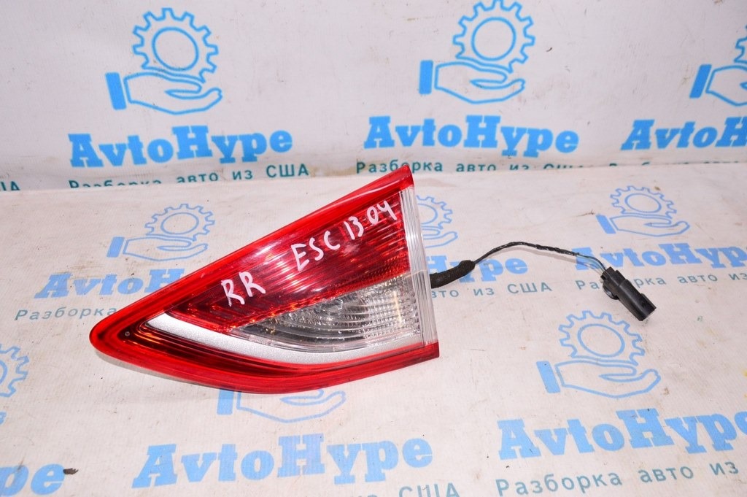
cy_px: 248
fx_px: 622
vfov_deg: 43.5
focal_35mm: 30
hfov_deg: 62.0
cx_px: 374
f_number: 8
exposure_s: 1/200
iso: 1600
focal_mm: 20
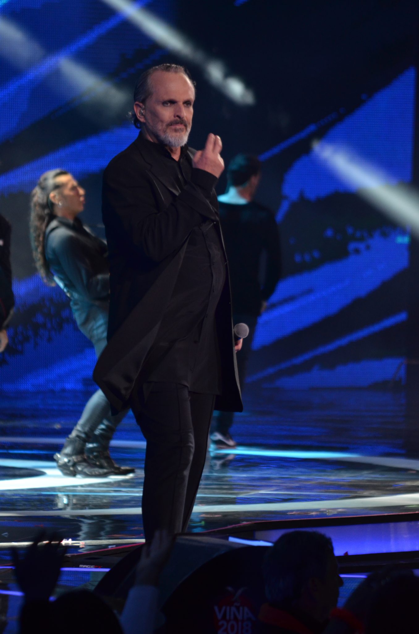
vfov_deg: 6.9
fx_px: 5262
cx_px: 210
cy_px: 317
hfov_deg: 4.6
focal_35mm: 300
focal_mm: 200
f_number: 5.6
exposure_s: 1/160
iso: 1000
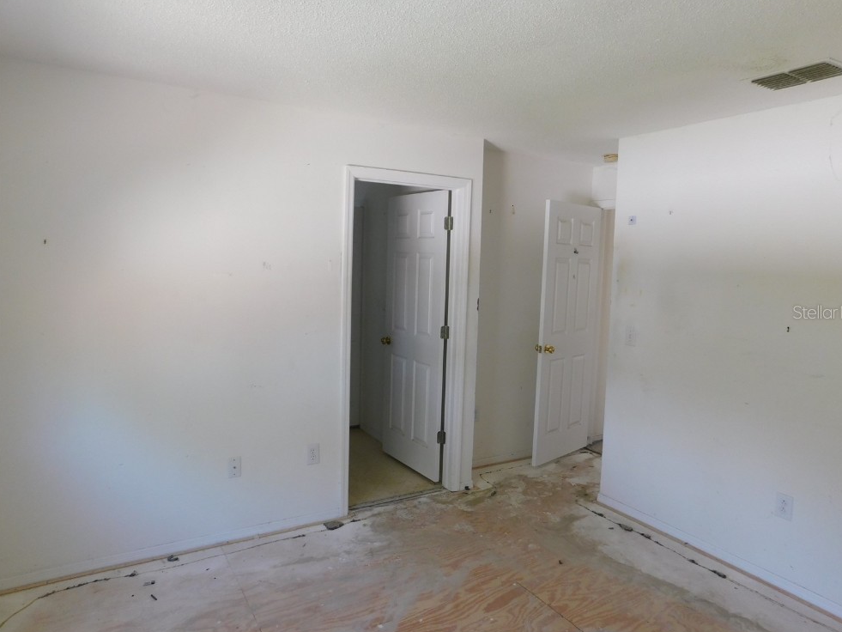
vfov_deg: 56.8
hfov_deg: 71.6
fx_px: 584
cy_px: 312
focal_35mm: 24
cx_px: 434
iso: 125
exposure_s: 1/40
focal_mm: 4
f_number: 3
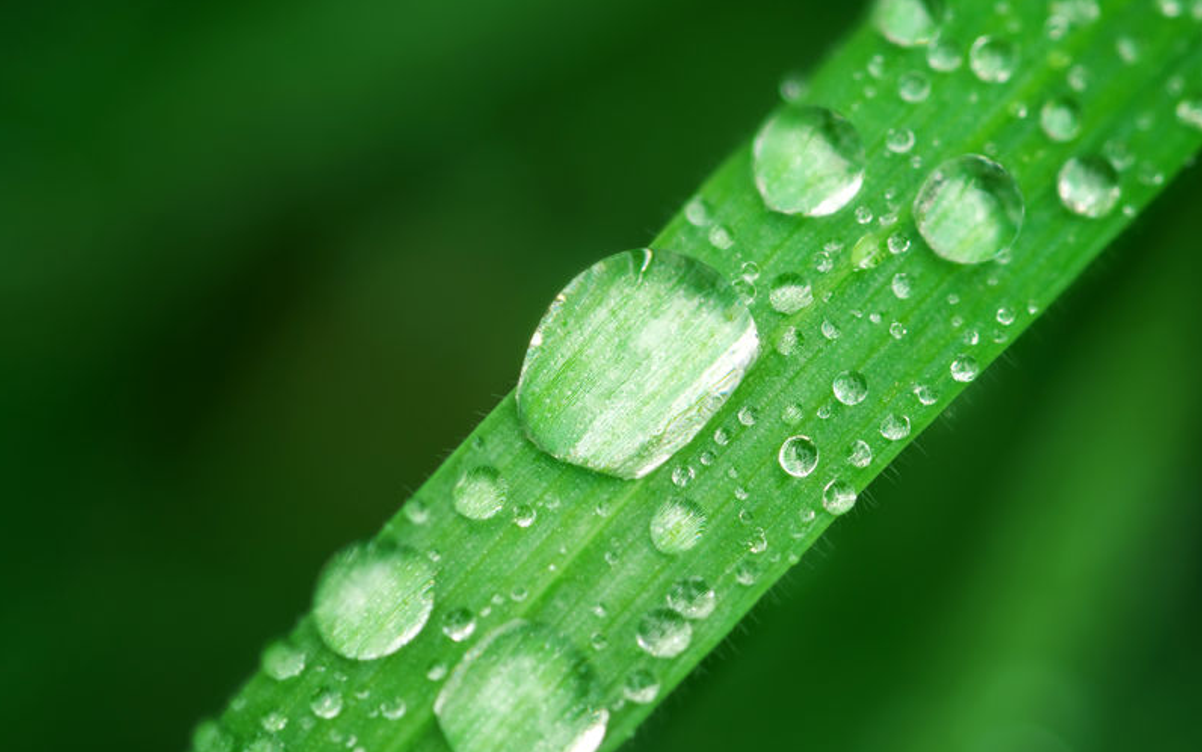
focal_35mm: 138
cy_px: 359
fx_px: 4522
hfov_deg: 15.1
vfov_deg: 9.5
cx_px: 599
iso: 100
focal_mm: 90
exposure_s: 8
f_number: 11
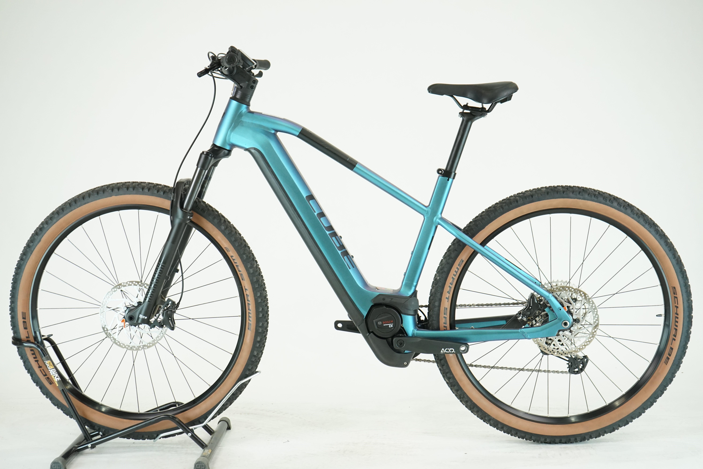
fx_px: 976
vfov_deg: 27.0
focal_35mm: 50
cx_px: 352
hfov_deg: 39.6
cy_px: 234
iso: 1600
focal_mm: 50
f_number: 5.6
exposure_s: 1/200
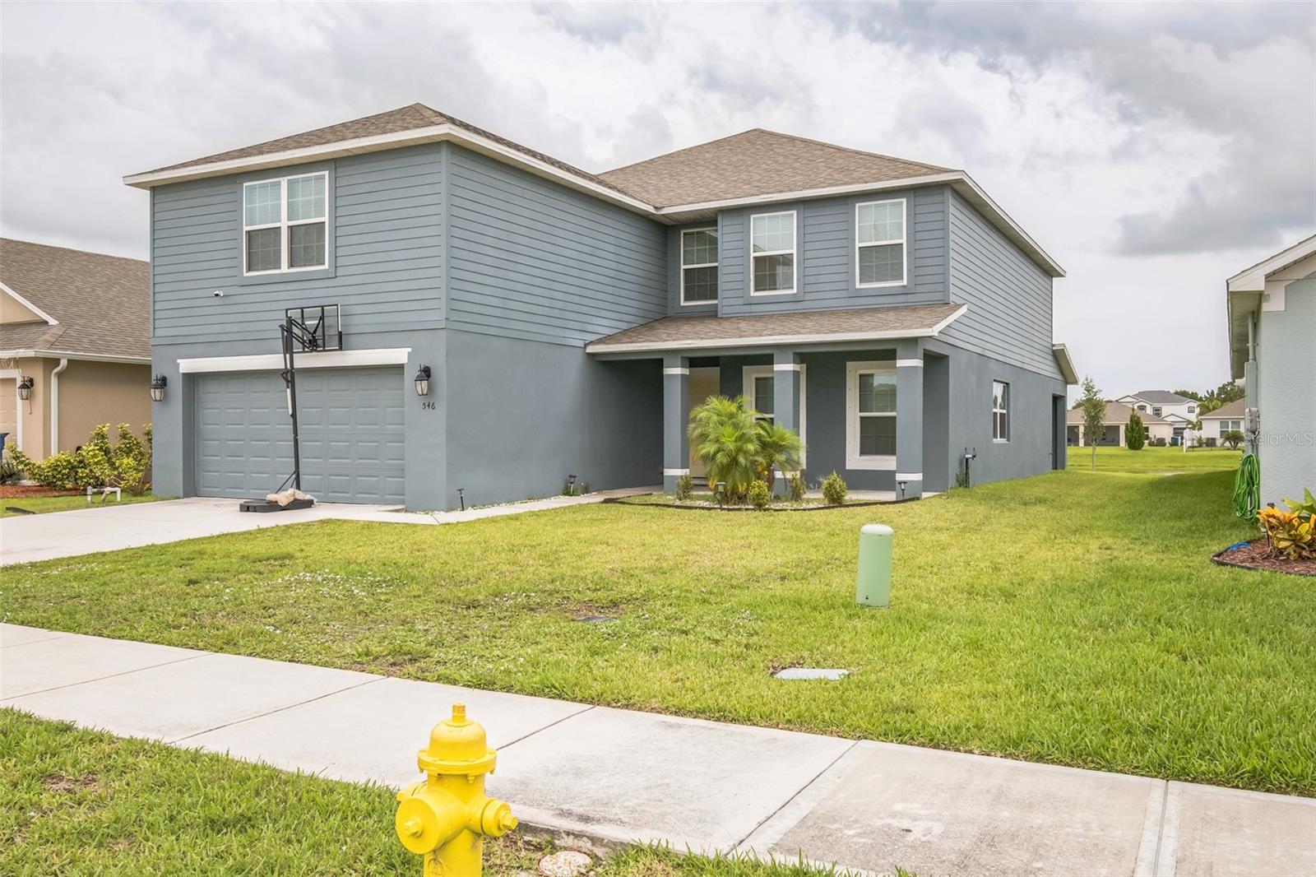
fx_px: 1096
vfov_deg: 43.6
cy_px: 438
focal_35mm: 30
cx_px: 658
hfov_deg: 61.9
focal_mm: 20
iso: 400
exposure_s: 1/1000
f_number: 7.1
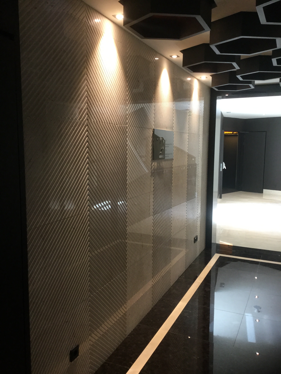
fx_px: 336
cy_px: 187
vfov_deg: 58.4
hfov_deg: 45.4
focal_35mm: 31
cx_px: 140
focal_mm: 3.3
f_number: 2.4
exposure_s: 1/33
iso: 80
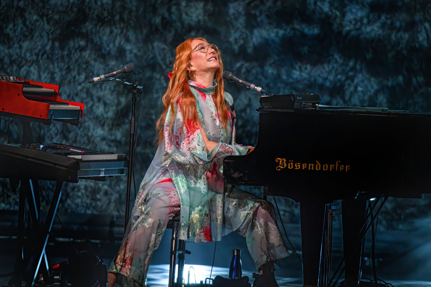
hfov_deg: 4.1
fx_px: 5982
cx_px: 216
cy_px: 144
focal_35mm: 500
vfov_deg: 2.7
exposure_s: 1/200
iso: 4000
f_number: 6.3
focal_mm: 500
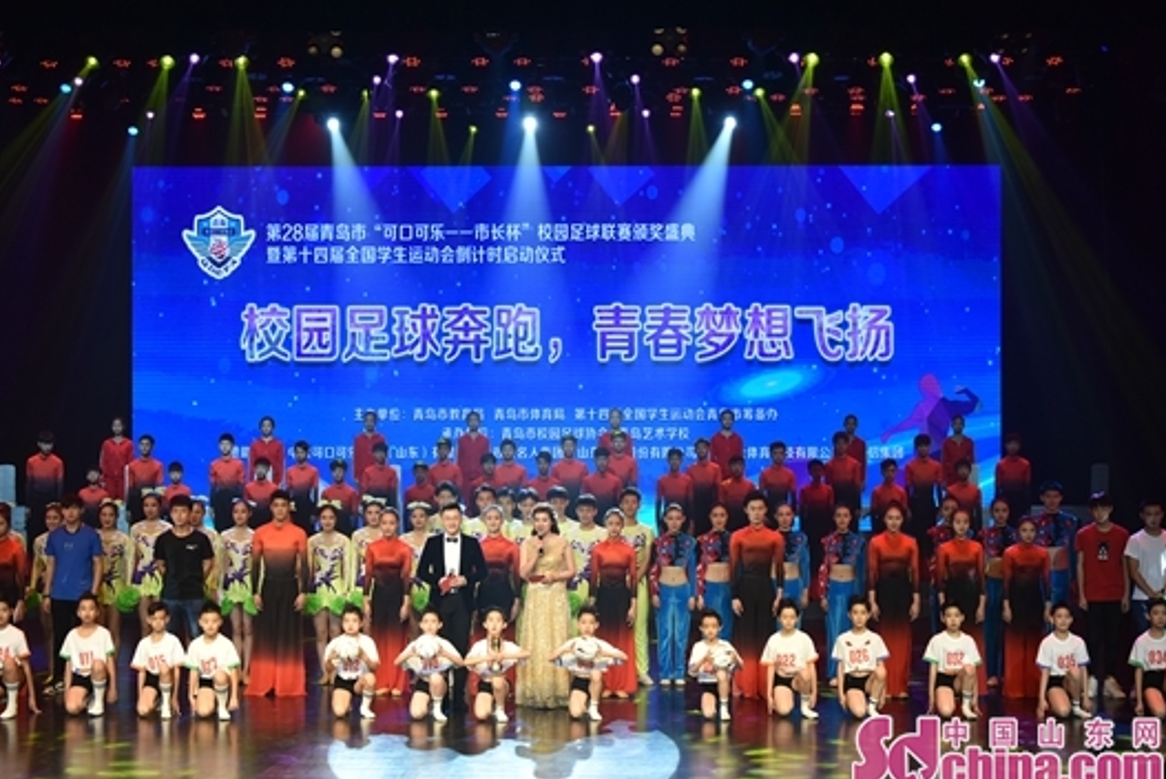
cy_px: 387
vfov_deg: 20.6
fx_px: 2139
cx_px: 540
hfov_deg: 30.5
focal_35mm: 66
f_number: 6.3
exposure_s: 1/160
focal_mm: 58
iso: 800
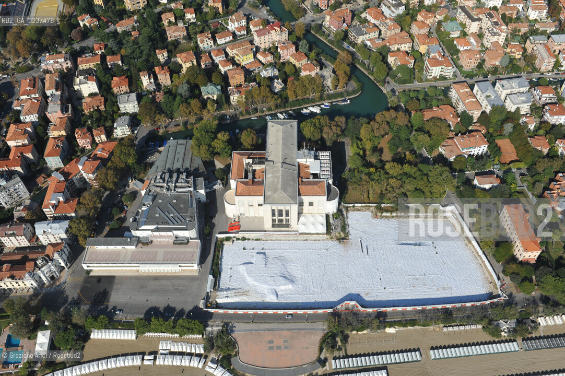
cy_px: 188
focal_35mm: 32
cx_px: 282
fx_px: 502
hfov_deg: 58.7
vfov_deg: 41.1
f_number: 9
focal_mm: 32
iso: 400
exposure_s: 1/1000
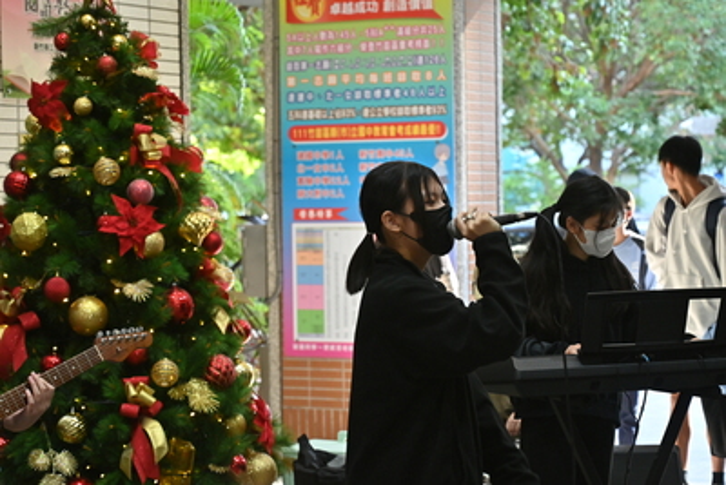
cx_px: 363
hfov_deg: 19.4
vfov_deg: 13.1
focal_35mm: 105
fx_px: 2118
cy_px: 242
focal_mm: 70
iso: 1000
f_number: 4
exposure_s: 1/320
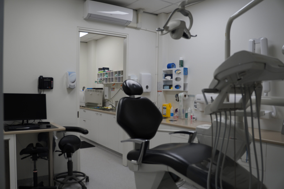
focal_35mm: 30
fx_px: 240
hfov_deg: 61.2
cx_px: 142
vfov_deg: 43.0
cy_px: 94
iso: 100
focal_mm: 20.3
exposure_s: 1/50
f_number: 3.2
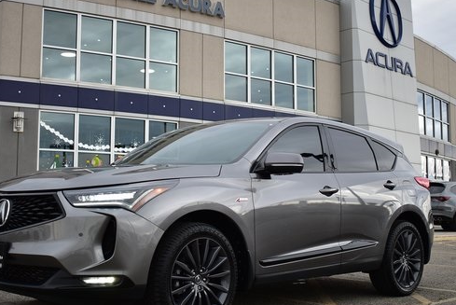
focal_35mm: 51
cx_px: 218
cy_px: 151
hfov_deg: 38.8
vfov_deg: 26.5
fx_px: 647
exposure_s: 1/40
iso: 125
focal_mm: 26
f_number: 4
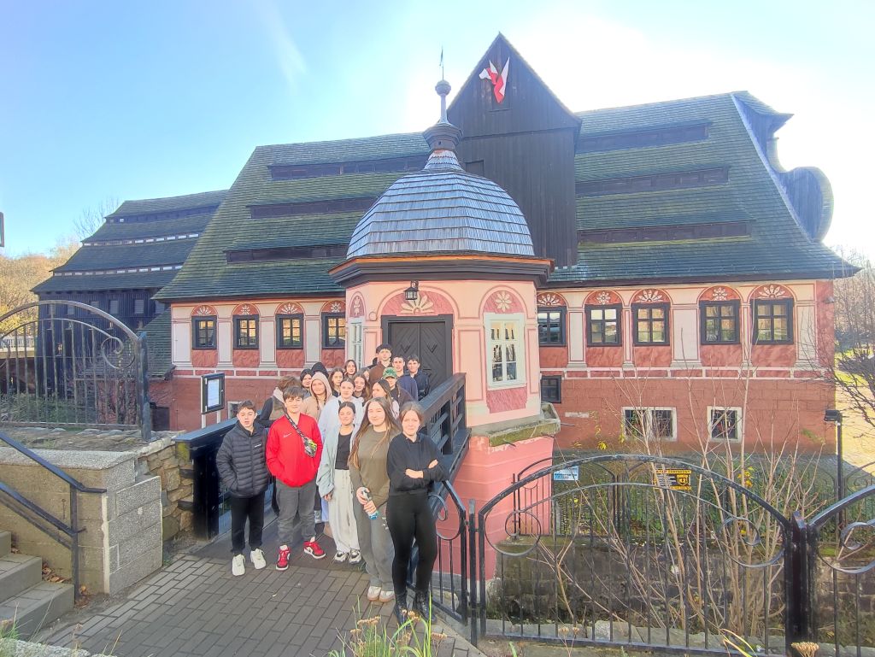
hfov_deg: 94.5
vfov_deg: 78.2
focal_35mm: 16
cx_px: 438
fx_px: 405
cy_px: 328
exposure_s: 1/100
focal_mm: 1.65
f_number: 2.2
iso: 73
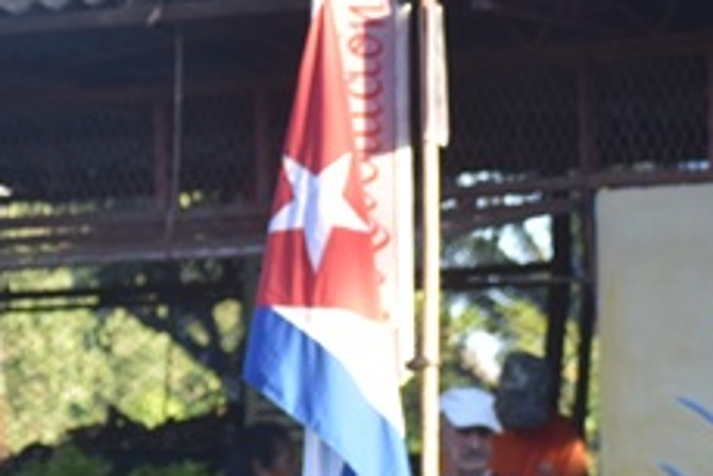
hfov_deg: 6.4
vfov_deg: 4.3
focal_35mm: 319
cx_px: -112
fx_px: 6322
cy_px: 716
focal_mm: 70
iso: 400
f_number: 5
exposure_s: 1/400
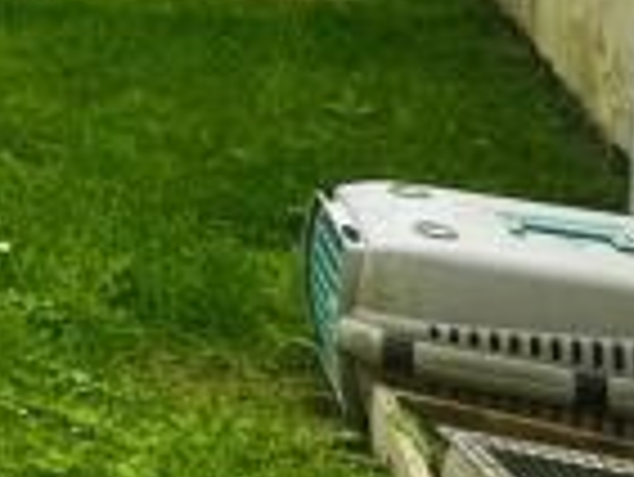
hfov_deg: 11.3
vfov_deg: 14.1
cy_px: -106
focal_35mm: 102
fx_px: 1870
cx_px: -1268
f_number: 2.2
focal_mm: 2.22
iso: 50
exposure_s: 1/1289
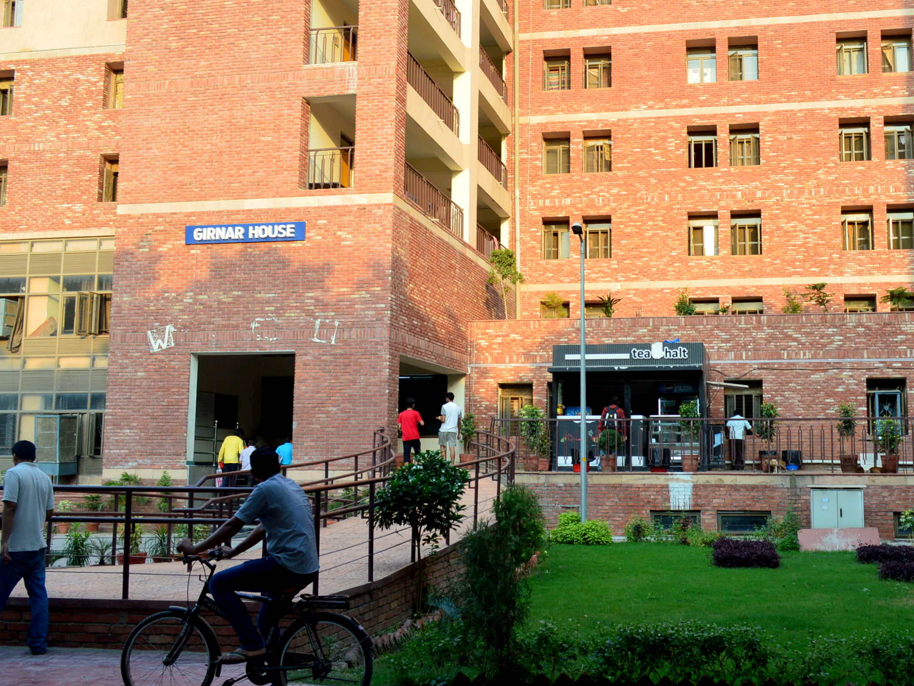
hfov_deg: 49.6
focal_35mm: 37
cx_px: 580
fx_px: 977
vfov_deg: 38.7
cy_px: 345
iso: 400
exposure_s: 1/200
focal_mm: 18
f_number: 5.6
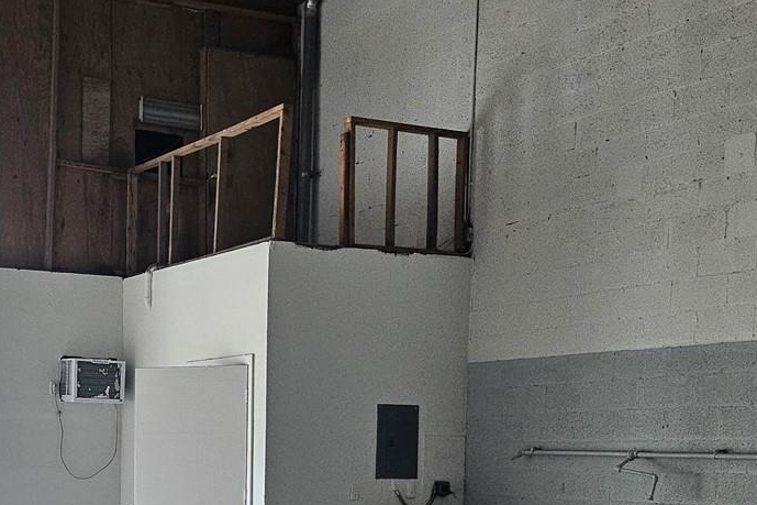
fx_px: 1219
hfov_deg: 33.1
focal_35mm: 58
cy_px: 527
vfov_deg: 22.3
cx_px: 109
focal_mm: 5
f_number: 1.8
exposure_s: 1/60
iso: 640
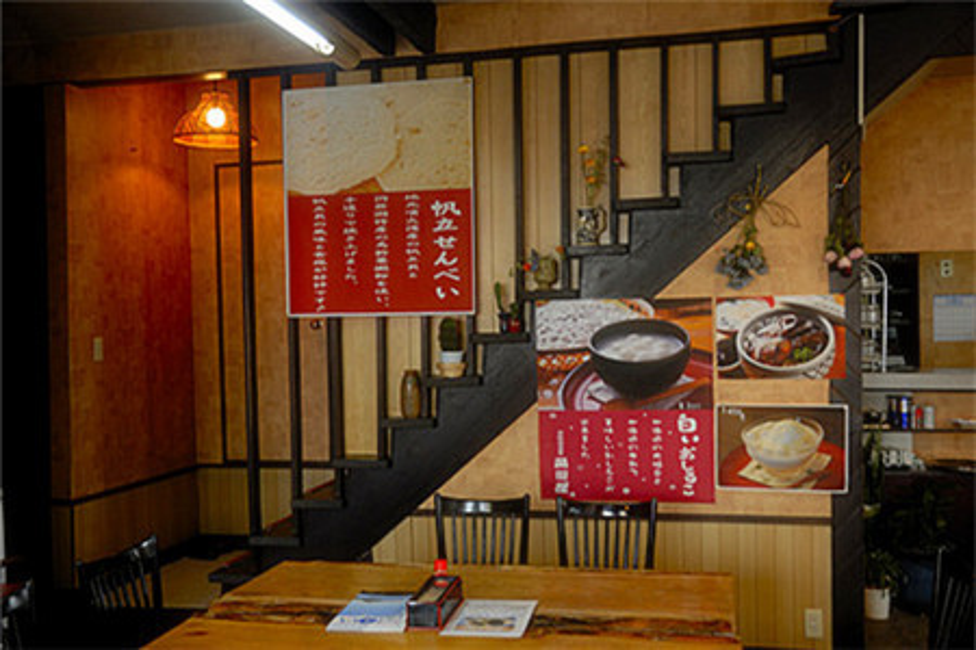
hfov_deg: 53.1
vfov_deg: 36.9
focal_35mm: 36
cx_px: 488
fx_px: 976
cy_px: 325
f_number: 3.8
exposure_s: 1/20
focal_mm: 24
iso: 200
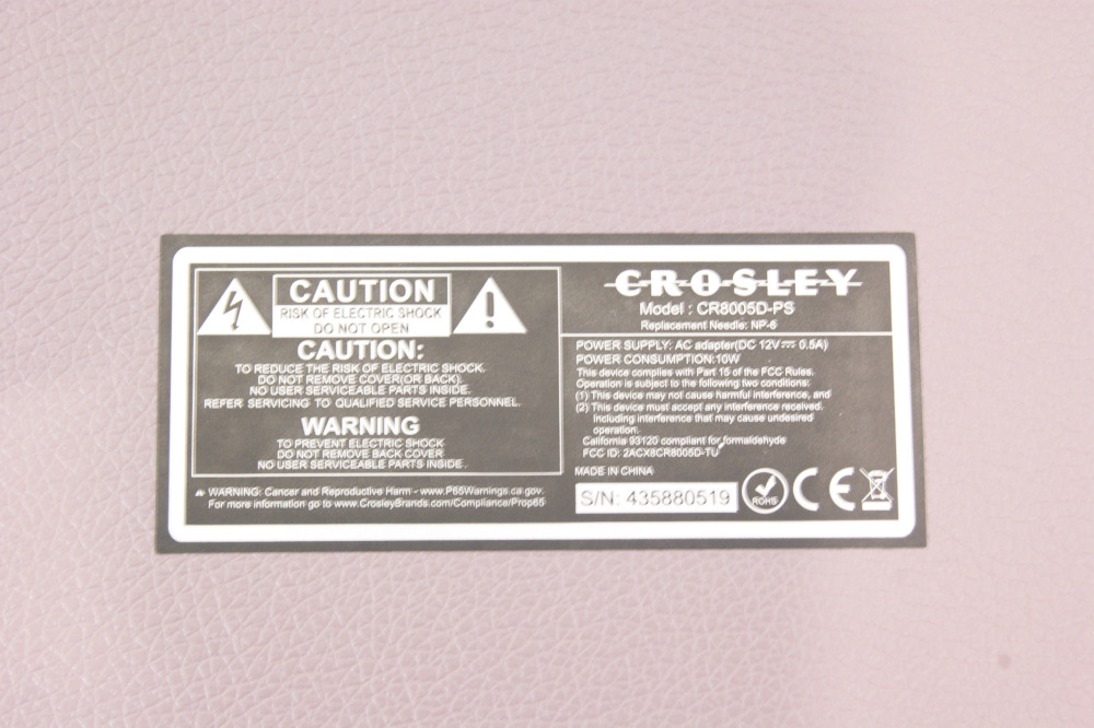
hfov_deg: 24.6
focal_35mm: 82
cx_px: 547
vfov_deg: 16.5
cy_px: 364
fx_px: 2506
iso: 400
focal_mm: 55
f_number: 11
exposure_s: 1/5
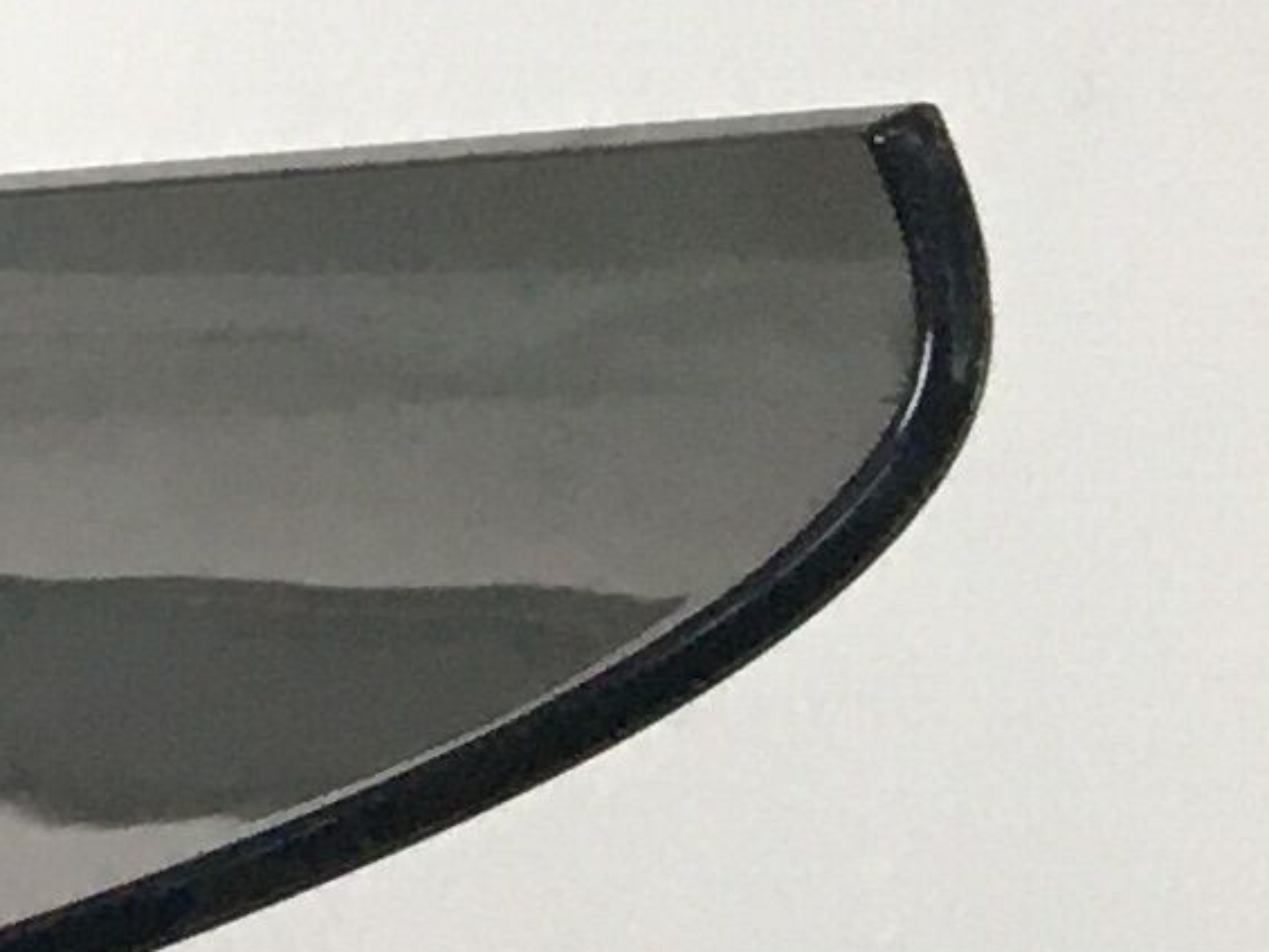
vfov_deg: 7.2
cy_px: 460
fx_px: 7590
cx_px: -2913
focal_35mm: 207
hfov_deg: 7.9
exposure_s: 1/33
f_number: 2.2
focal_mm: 4.15
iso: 50
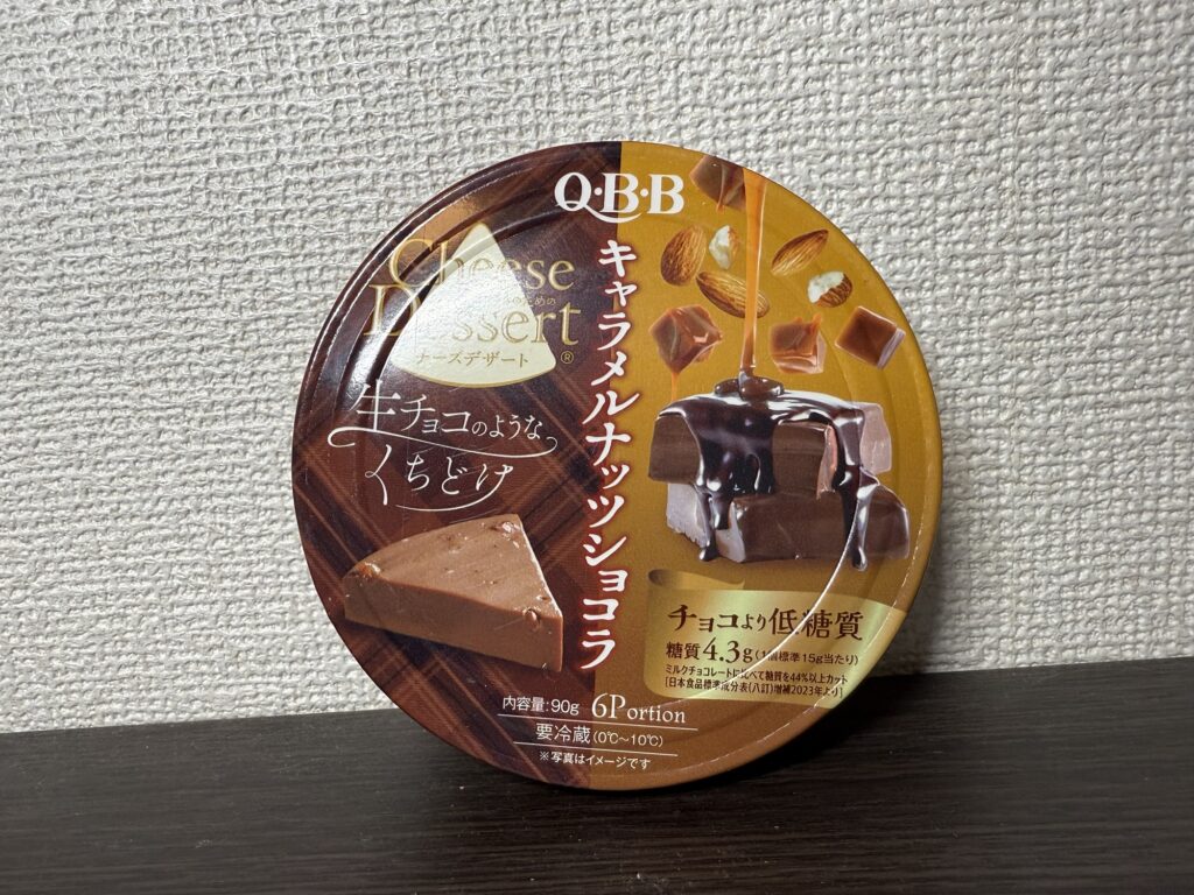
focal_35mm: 24
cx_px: 597
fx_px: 828
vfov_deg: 56.8
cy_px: 448
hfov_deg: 71.6
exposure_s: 1/125
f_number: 2.2
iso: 125
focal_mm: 2.22
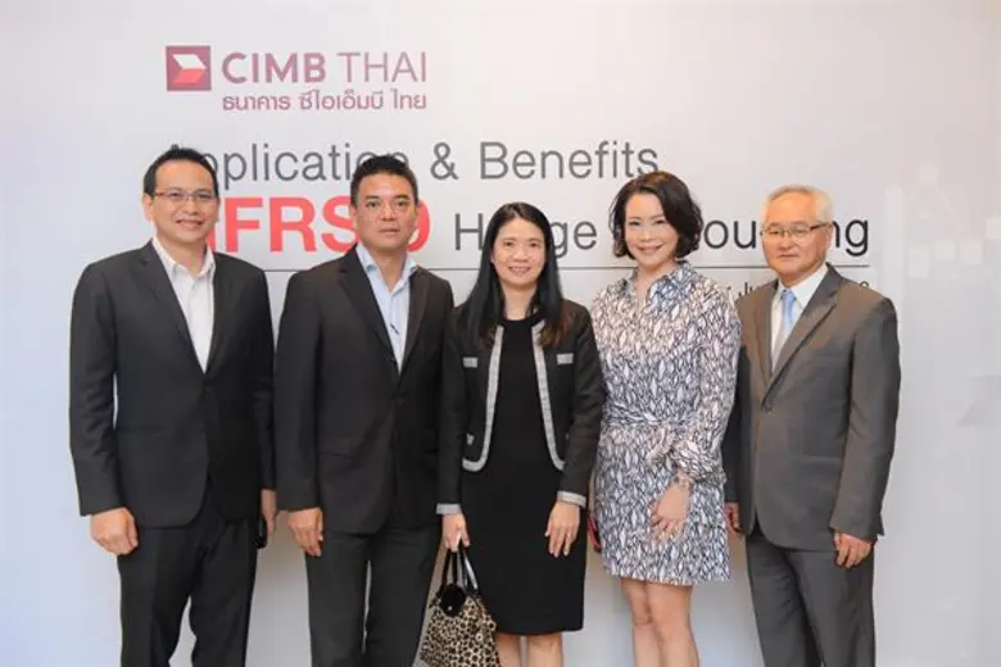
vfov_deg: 37.9
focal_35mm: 35
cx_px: 500
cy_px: 334
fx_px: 973
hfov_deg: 54.4
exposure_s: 1/80
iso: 1600
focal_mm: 35
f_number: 4
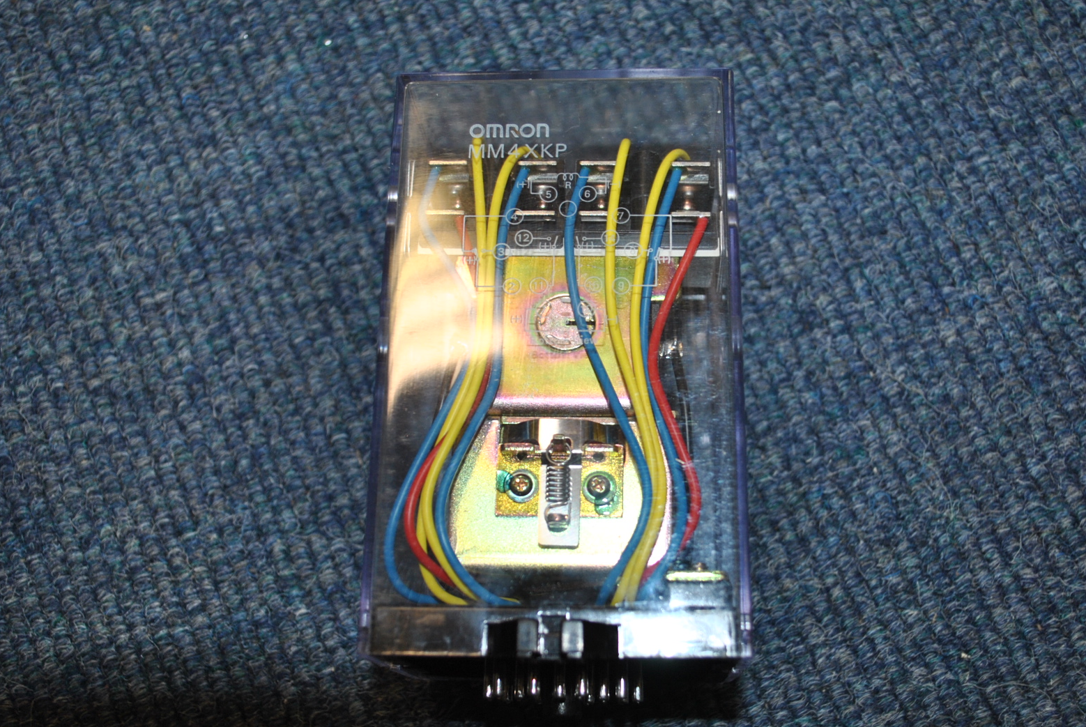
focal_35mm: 41
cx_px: 577
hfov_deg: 47.3
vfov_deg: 32.7
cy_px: 411
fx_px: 1238
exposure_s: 1/60
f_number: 4
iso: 160
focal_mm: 22
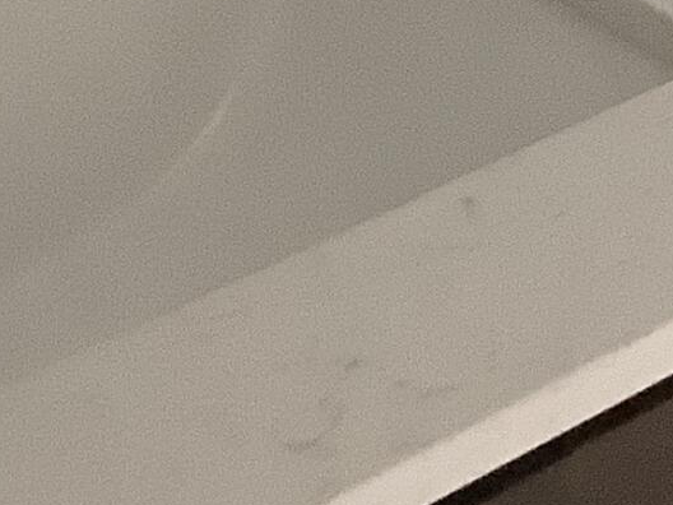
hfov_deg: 11.0
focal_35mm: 176
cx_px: 881
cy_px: -727
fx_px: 3422
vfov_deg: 7.8
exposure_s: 1/60
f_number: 2.4
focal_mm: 3.3
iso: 250
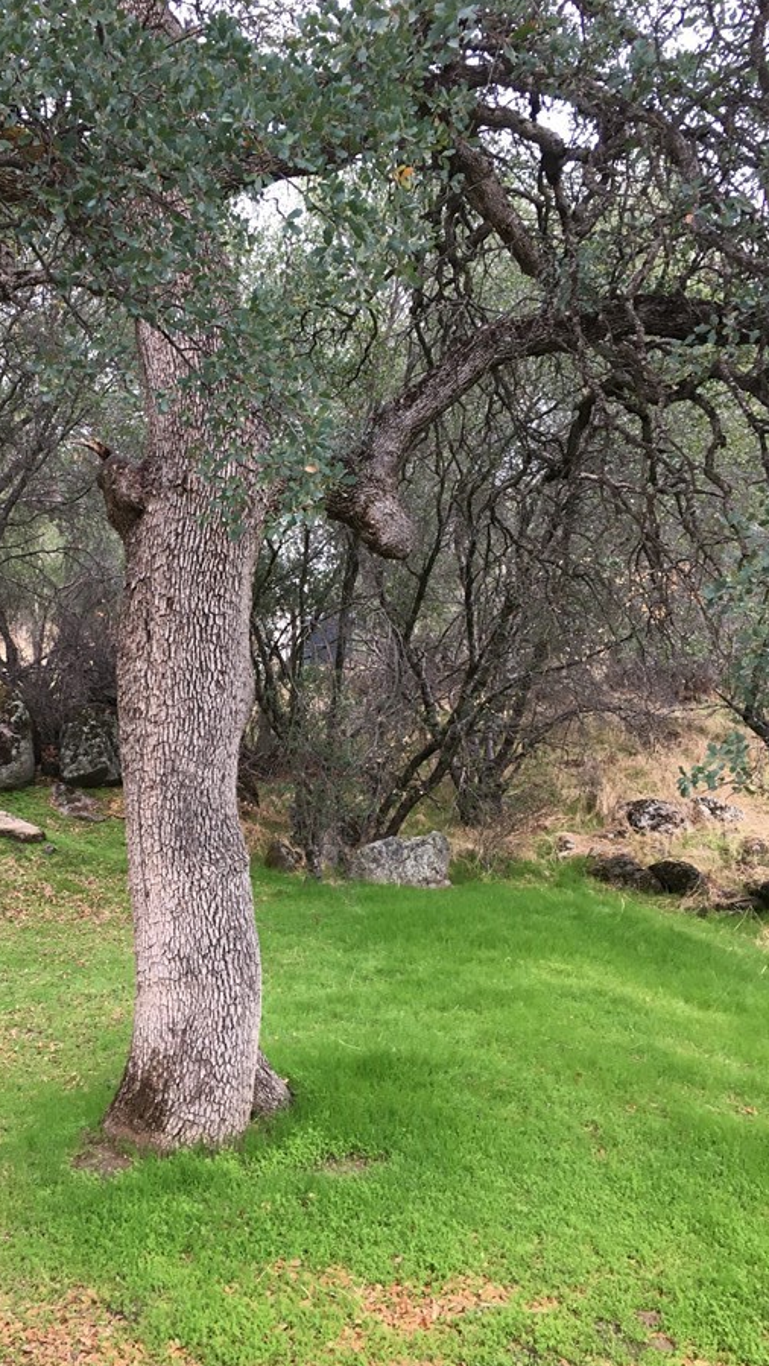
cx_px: 210
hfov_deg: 32.3
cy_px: 666
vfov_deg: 55.3
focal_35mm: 36
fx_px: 1304
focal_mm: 4.15
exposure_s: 1/30
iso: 32
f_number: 2.2
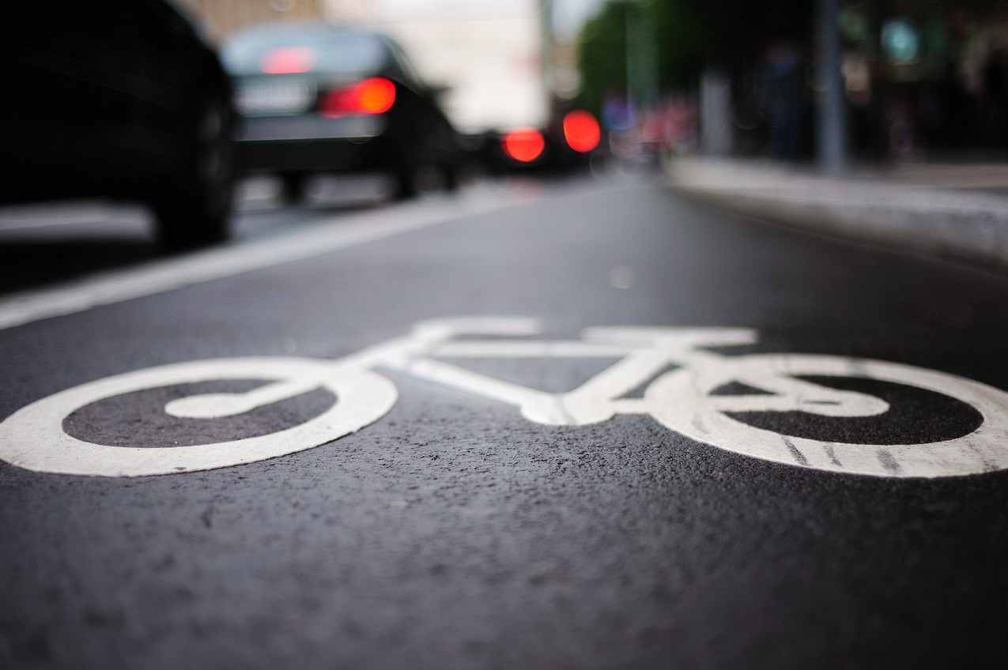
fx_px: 1399
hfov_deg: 39.6
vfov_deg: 27.0
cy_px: 335
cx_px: 504
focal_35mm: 50
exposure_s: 1/3200
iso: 200
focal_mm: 50
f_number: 1.8
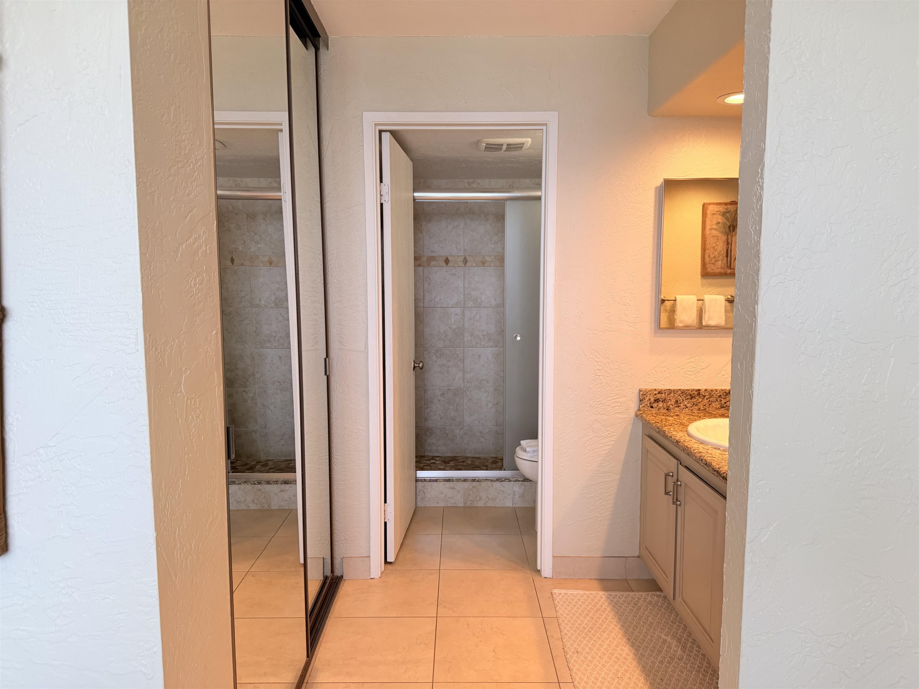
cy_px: 344
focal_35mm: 24
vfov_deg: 56.8
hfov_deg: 71.6
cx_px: 460
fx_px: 637
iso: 80
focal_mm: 6.76
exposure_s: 1/120
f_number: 1.78
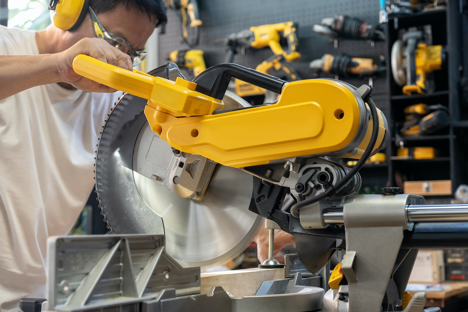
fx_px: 715
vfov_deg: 24.6
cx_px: 234
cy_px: 156
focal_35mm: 55
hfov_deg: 36.2
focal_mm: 55
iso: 800
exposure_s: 1/60
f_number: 5
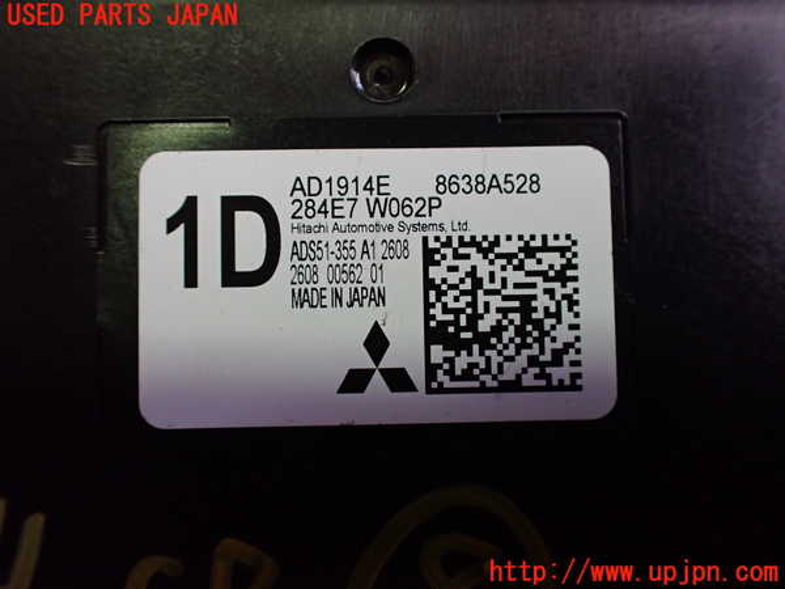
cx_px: 392
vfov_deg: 46.8
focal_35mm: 30
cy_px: 294
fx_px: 680
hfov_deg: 60.0
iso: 500
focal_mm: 5.4
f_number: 2.3
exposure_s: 1/125
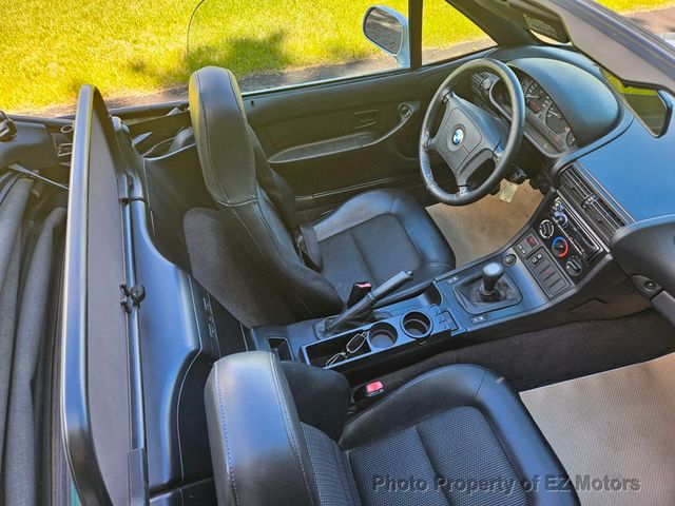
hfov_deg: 73.9
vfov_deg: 58.9
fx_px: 448
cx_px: 338
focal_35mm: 23
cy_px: 253
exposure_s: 1/120
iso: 40
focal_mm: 5.4
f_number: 1.8
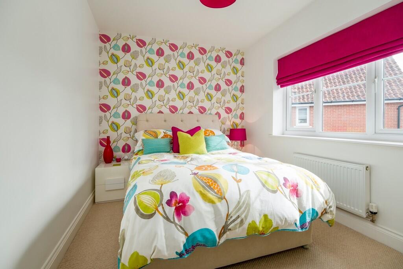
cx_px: 202
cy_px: 134
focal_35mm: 15
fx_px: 168
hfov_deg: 100.4
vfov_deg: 77.3
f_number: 7.1
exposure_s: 1/160
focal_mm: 10.3
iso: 160
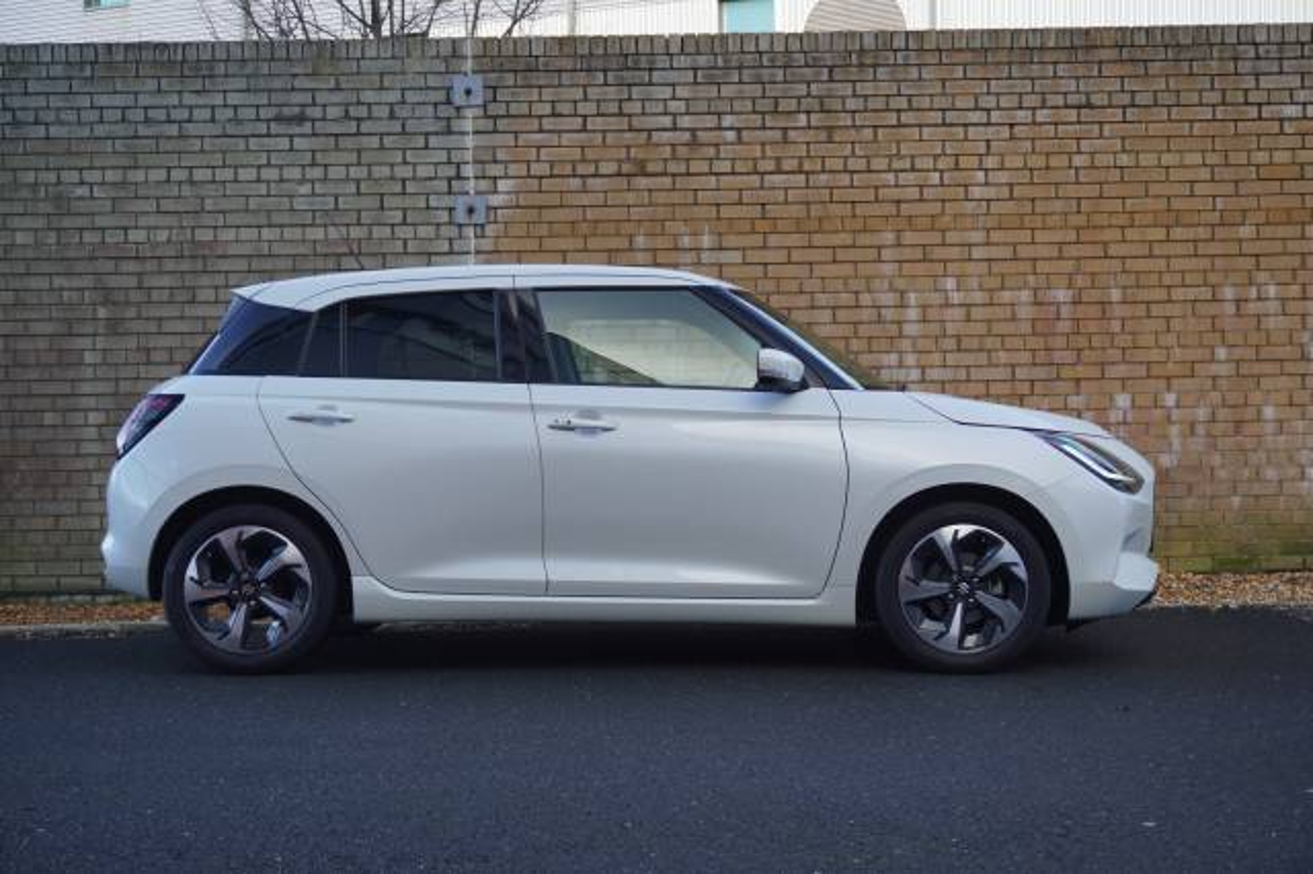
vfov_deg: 28.9
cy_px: 437
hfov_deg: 42.3
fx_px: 1695
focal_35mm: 46
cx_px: 656
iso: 160
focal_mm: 31
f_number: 5
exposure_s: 1/60
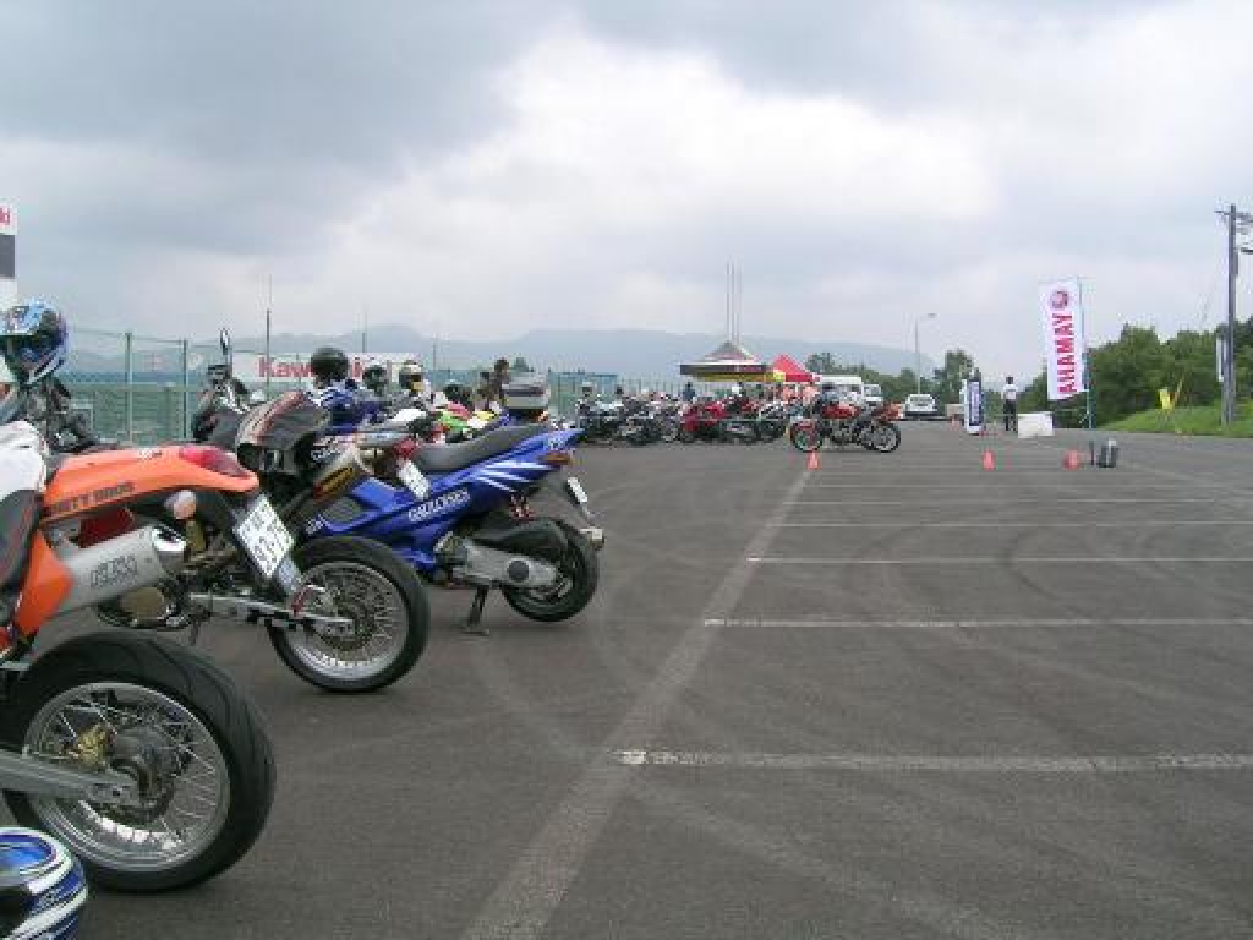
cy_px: 470
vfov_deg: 40.7
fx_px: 1267
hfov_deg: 52.6
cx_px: 626
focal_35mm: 35
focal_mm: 5.4
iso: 50
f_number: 4.8
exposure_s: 1/264
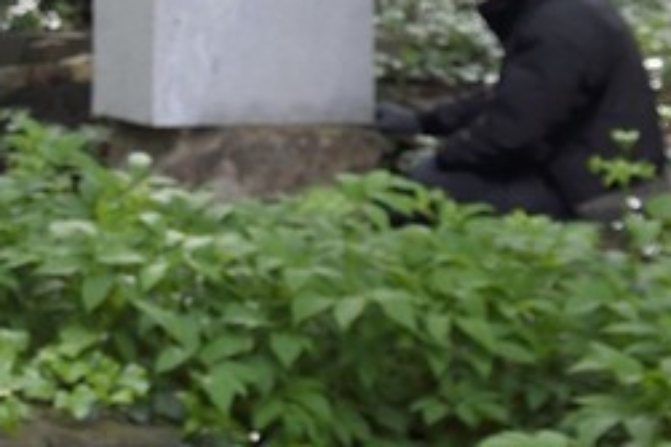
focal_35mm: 204
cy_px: -356
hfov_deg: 9.0
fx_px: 3800
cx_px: -1005
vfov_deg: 6.6
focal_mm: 32
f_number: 7.1
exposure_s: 1/80
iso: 800
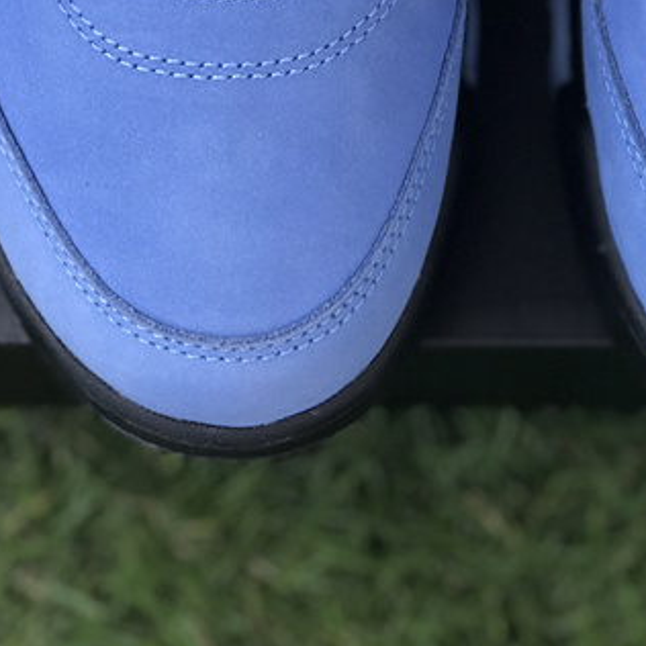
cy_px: 89
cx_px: 519
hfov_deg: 14.7
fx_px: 2491
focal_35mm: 118
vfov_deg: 14.6
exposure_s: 1/100
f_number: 2.8
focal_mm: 6.6
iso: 25
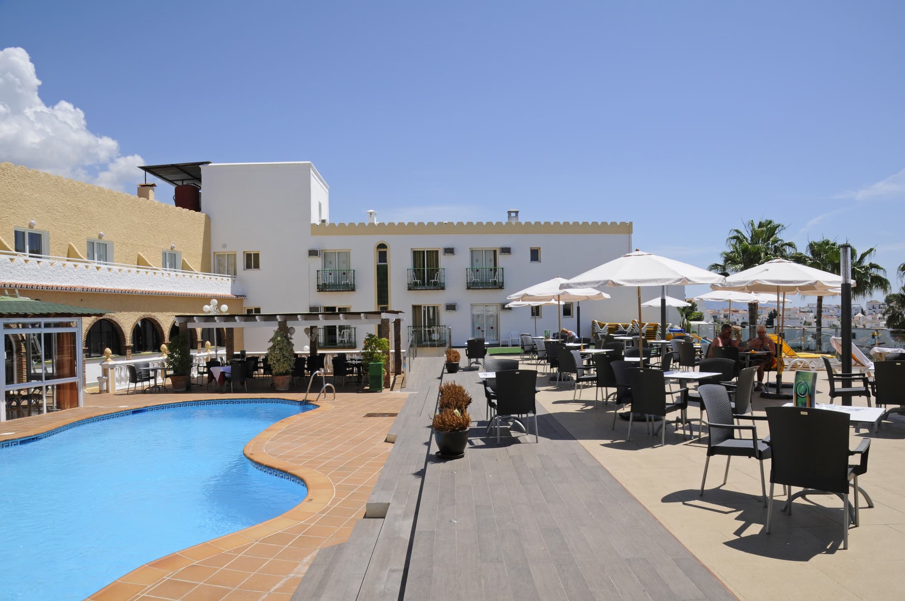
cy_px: 300
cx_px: 452
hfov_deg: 73.8
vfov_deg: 53.0
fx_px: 603
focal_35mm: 24
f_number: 13
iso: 400
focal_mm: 16
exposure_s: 1/640
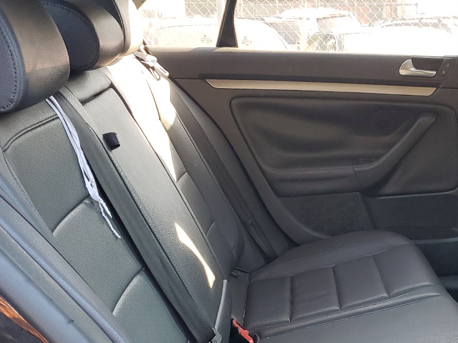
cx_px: 358
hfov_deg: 33.5
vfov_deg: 25.6
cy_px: 283
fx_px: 741
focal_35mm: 56
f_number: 1.5
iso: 78
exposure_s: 1/120
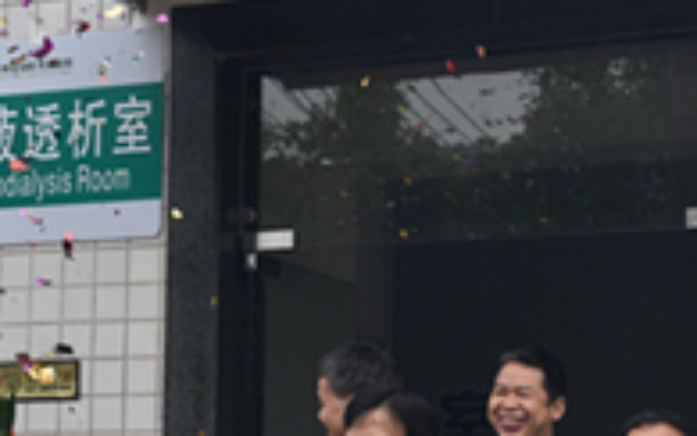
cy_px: 359
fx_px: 2185
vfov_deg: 11.3
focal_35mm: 115
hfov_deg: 18.1
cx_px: 322
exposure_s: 1/250
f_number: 8
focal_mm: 44
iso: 320
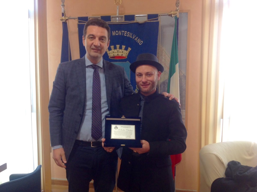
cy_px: 96
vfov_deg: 40.6
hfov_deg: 52.7
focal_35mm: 35
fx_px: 259
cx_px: 128
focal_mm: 4.28
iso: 80
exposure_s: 1/15
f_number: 2.4
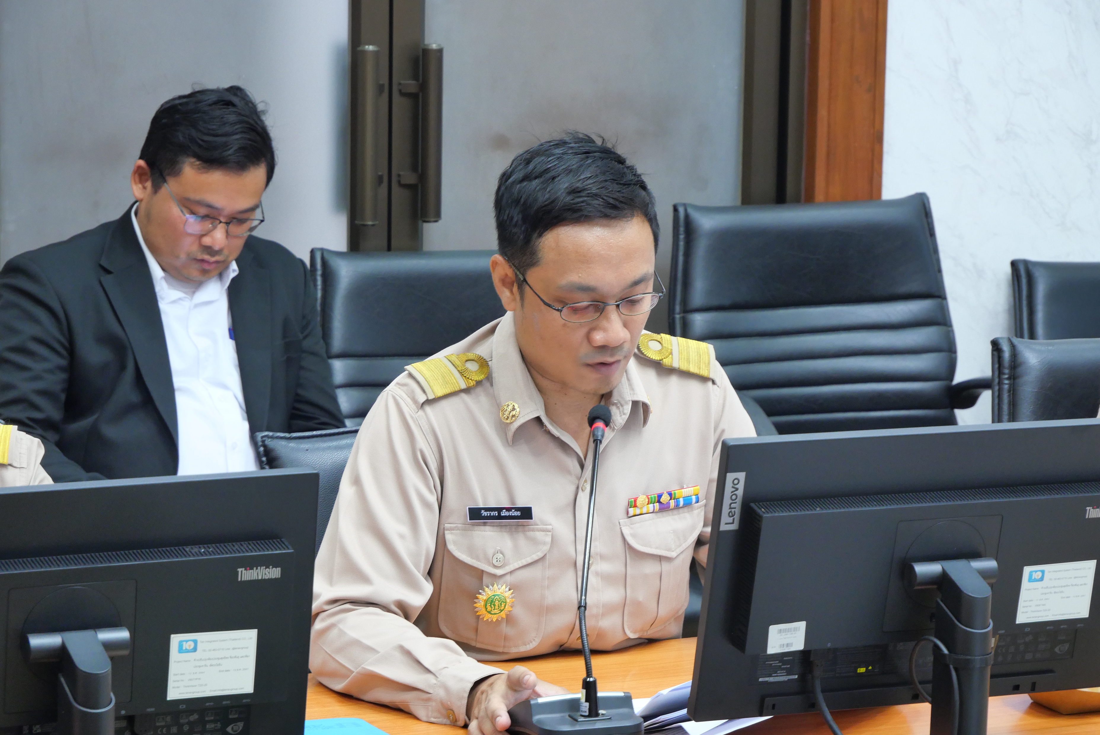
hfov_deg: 17.3
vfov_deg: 11.6
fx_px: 3608
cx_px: 550
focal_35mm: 118
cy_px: 368
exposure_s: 1/13
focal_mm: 57
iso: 1000
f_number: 5.6
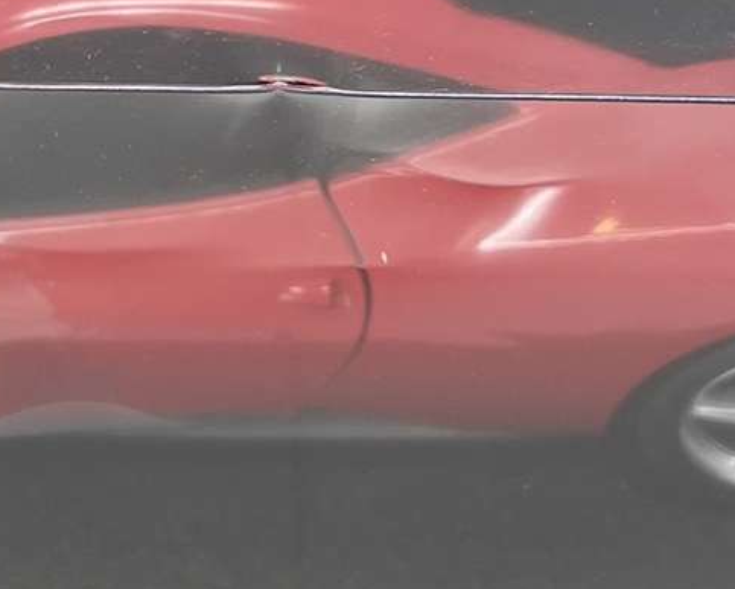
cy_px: 105
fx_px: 2285
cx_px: 46
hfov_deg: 17.9
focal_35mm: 105
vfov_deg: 14.6
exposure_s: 1/179
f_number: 1.6
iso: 32
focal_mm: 4.2
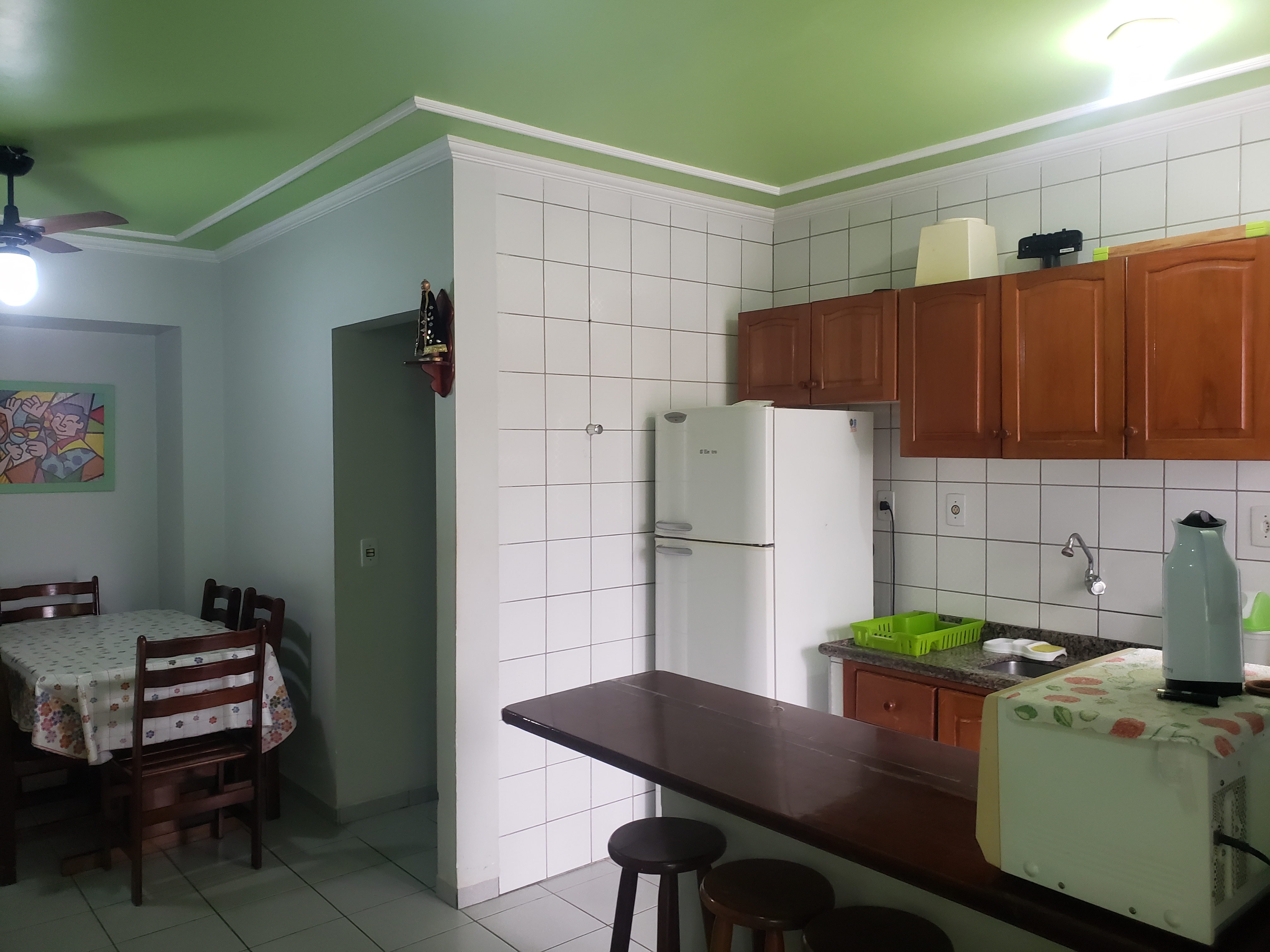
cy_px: 476
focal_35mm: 26
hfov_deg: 67.3
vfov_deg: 53.1
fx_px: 954
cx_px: 635
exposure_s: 1/60
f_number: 2.4
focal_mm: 4.3
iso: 320
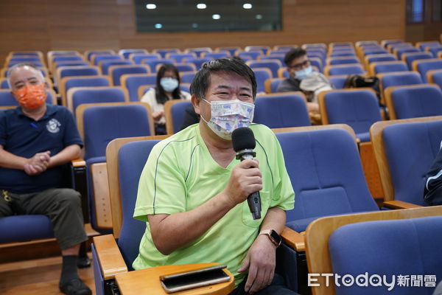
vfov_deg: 29.9
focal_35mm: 45
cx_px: 221
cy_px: 148
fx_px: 552
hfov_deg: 43.6
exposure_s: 1/100
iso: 1000
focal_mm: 45
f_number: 3.2
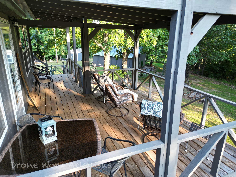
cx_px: 118
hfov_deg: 71.6
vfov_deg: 56.8
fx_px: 164
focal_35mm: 24
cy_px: 88
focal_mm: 6.72
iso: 120
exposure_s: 1/160
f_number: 1.7
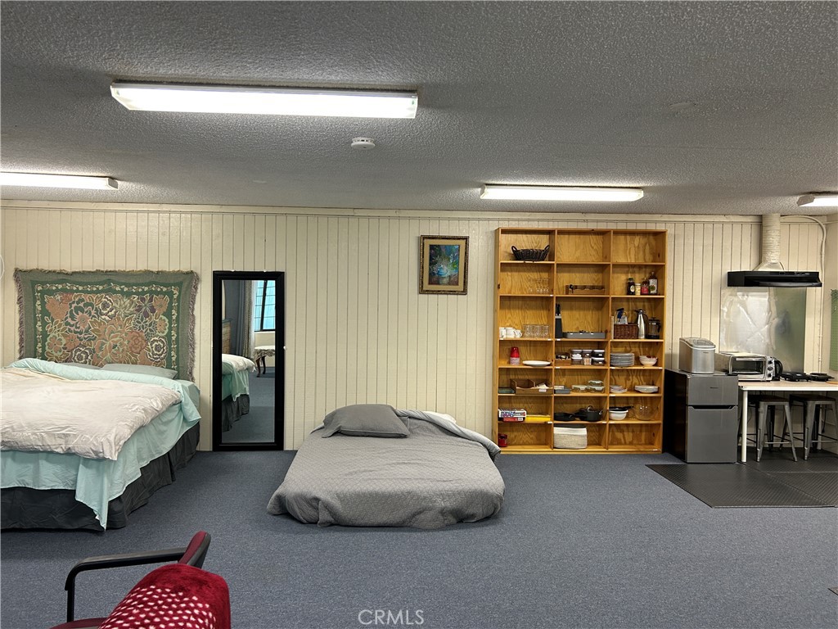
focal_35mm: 26
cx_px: 419
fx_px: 629
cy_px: 314
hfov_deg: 67.3
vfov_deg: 53.1
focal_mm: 5.7
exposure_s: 1/60
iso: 100
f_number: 1.5
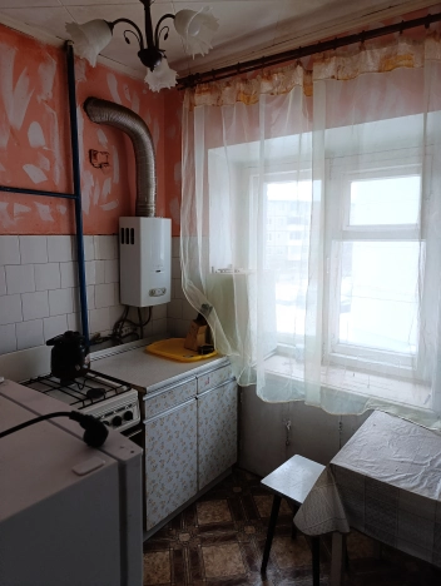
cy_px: 293
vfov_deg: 73.9
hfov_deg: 59.0
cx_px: 220
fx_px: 390
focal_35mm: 23
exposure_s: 1/100
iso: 1000
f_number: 1.6
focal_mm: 6.14
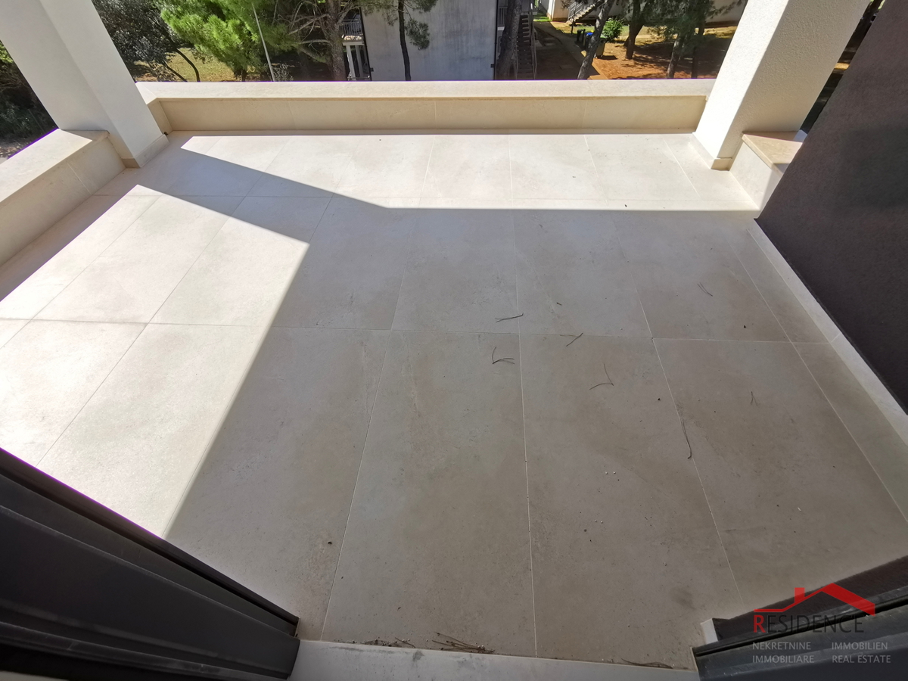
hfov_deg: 94.5
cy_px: 340
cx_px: 454
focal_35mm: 16
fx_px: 420
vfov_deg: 78.1
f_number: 2.2
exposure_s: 1/412
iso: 50
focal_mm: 2.35
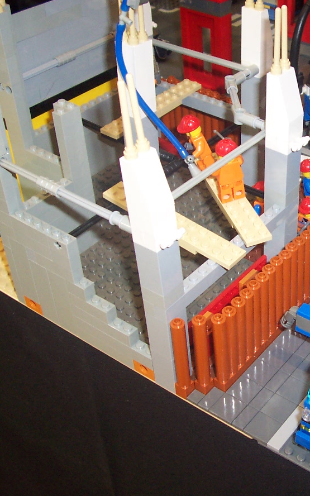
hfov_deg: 23.2
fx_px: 716
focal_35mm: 53
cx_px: 323
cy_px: 249
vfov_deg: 38.2
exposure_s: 1/60
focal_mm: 5.6
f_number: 2.8
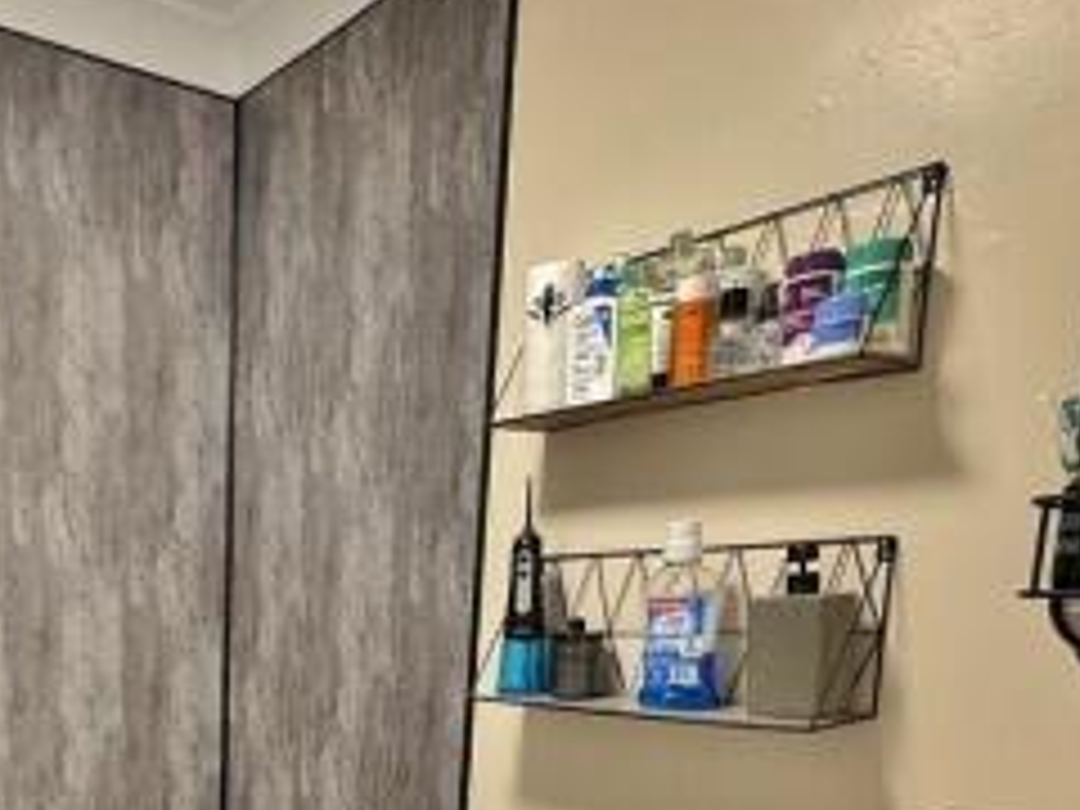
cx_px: 178
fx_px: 1061
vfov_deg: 37.4
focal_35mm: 34
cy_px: 808
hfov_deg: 49.9
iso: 320
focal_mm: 2.22
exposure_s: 1/50
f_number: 2.2
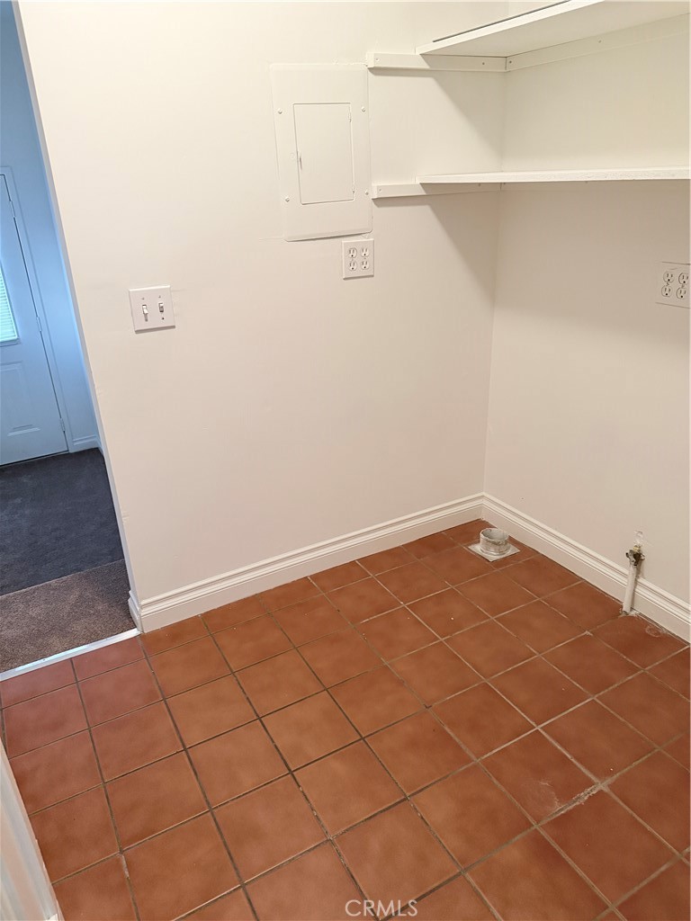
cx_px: 346
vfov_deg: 71.6
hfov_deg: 56.8
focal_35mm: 24
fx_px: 639
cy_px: 460
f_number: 1.78
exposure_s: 1/60
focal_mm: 6.76
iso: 500
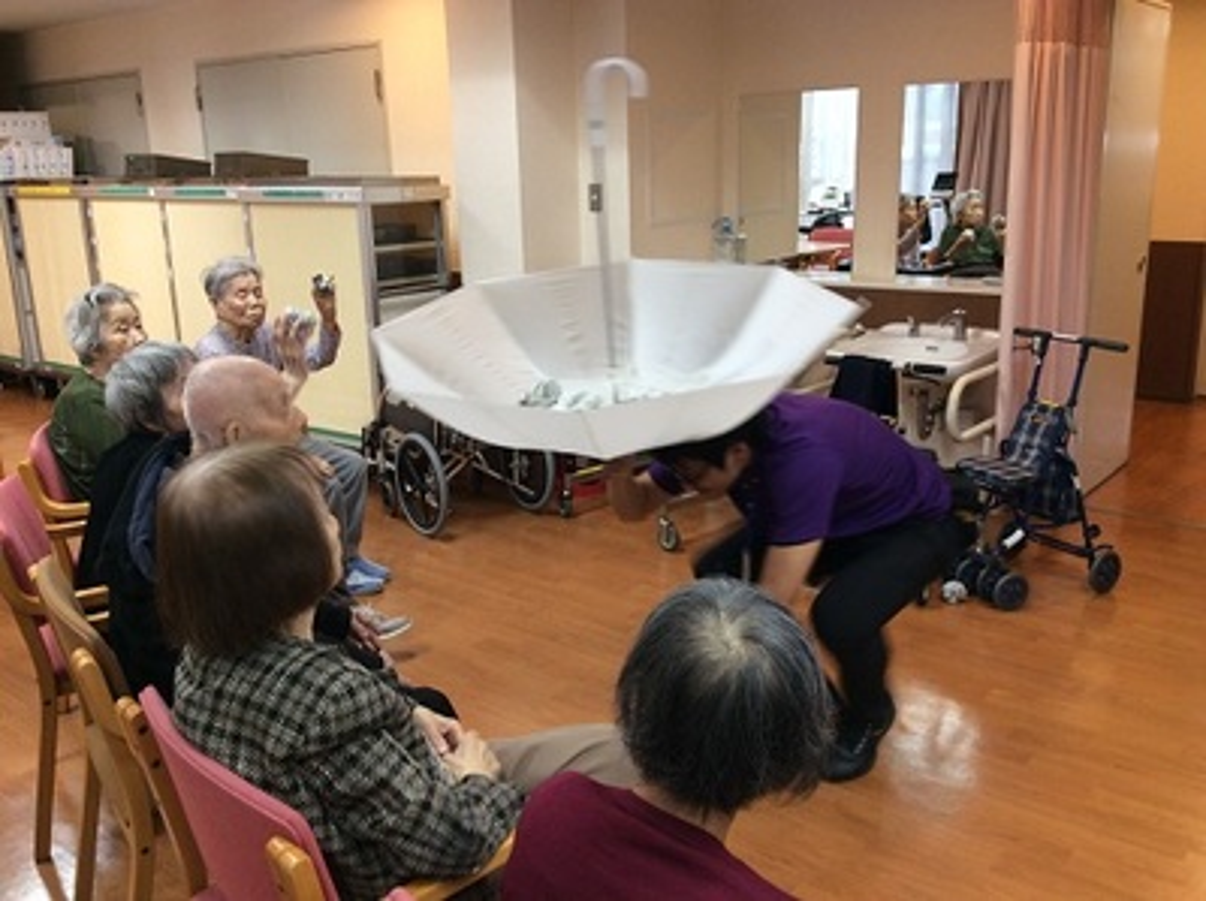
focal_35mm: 32
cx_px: 603
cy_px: 450
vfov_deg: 44.1
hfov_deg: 56.9
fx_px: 1114
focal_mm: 3.3
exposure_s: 1/24
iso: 50
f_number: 2.4
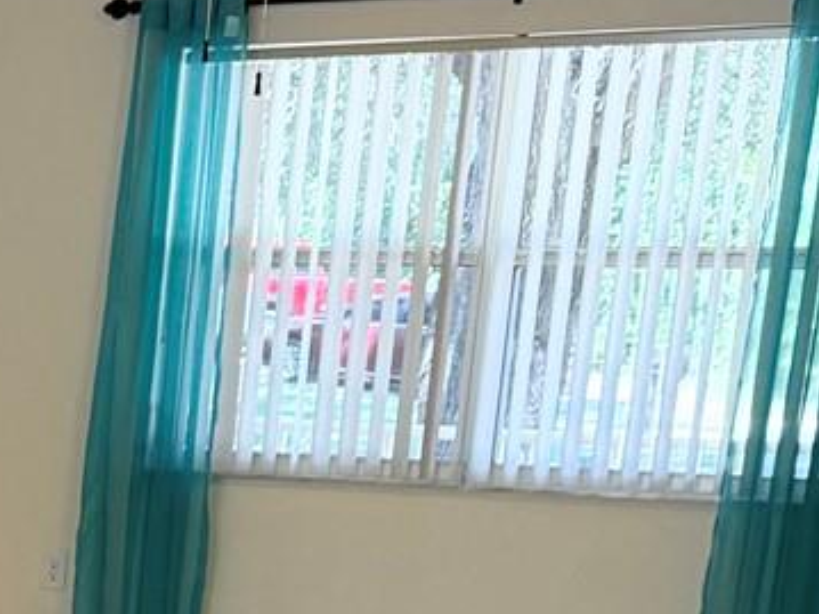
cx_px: -764
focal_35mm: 107
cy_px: 858
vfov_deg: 13.2
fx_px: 2531
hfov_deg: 15.2
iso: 200
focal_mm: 6.76
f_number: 1.78
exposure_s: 1/188
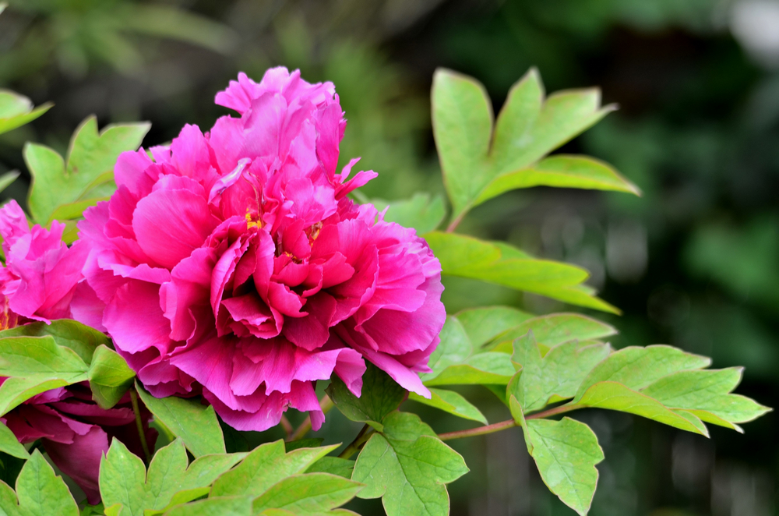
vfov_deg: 2.6
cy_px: 258
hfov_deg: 3.9
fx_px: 11335
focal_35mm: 525
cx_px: 390
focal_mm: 350
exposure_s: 1/80
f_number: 8
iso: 100
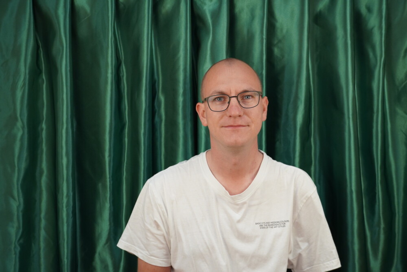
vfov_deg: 30.9
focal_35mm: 44
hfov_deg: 45.0
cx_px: 204
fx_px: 492
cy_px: 136
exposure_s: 1/160
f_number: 4.5
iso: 1000
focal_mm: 29
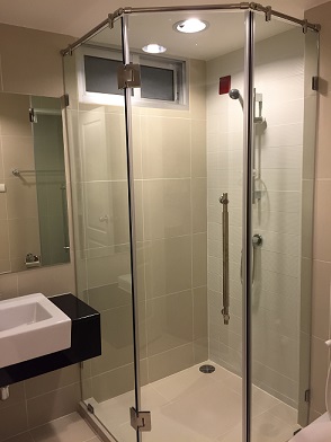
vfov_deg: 61.7
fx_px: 370
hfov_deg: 48.2
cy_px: 221
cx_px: 166
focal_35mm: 29
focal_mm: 4.15
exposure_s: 1/33
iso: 125
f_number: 2.2
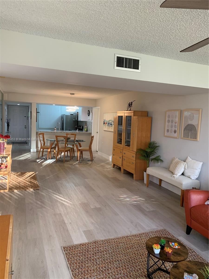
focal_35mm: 26
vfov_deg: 67.3
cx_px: 104
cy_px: 140
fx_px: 209
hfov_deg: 53.1
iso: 80
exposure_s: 1/60
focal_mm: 4.25
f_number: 1.8
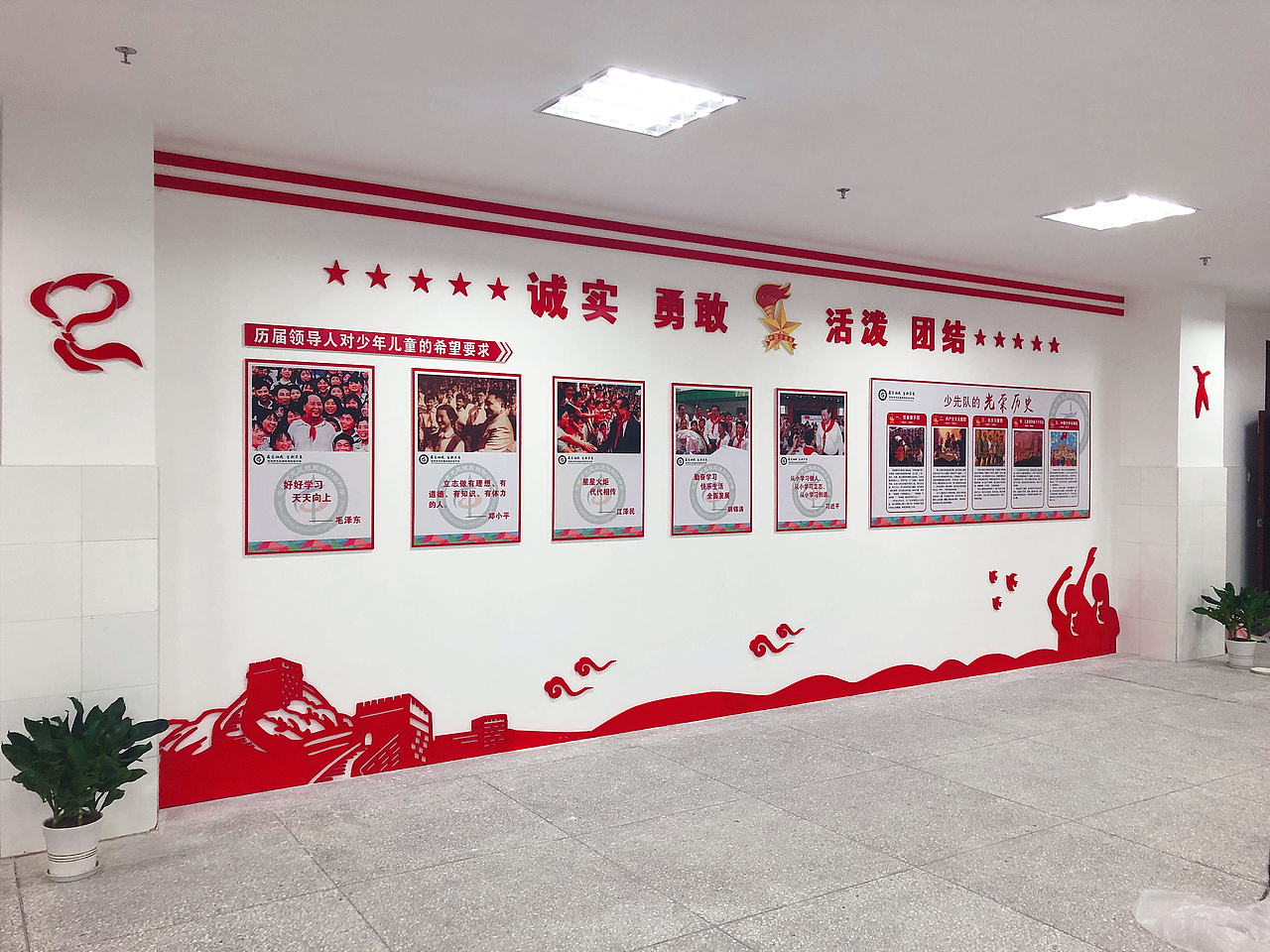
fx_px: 1027
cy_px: 476
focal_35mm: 28
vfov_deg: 49.7
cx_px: 635
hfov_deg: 63.4
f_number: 1.8
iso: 40
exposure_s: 1/33
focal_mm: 3.99
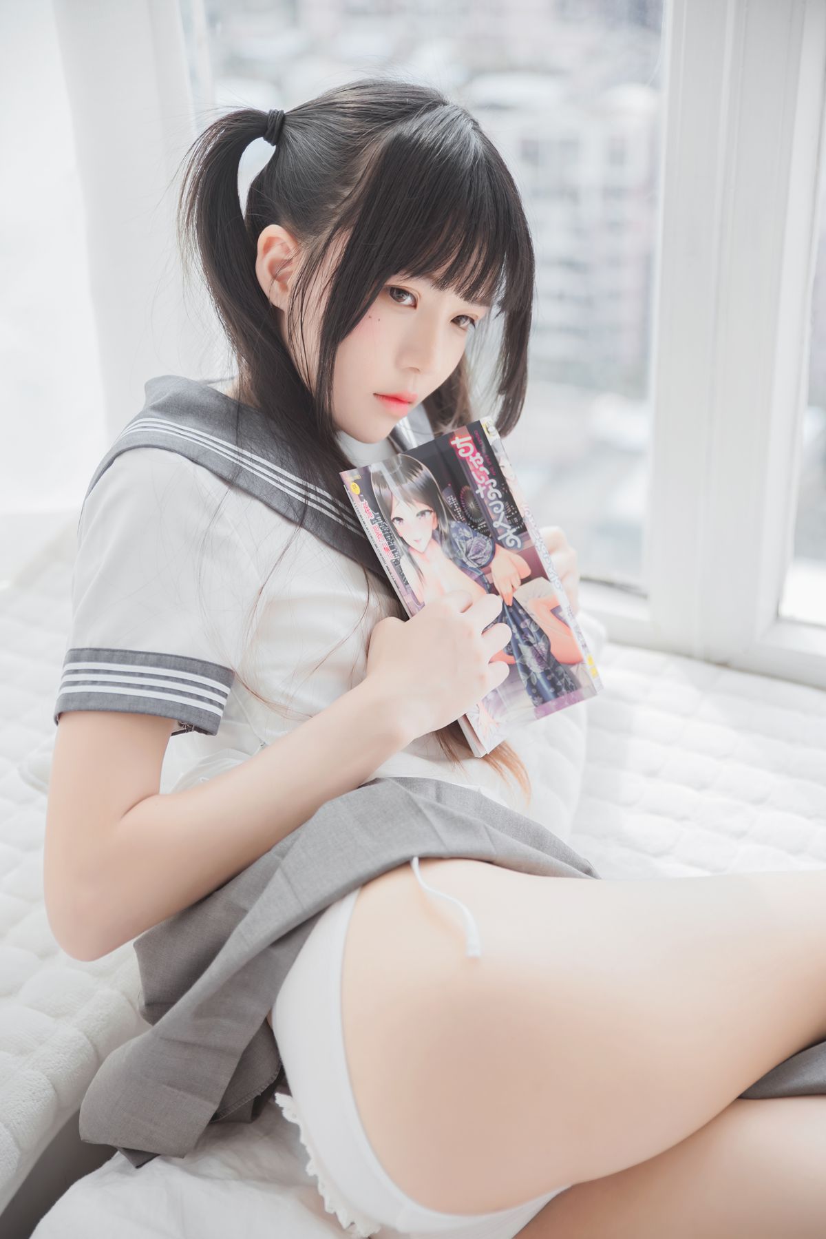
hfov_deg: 26.5
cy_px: 620
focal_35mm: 51
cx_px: 413
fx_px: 1754
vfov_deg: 38.9
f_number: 2.8
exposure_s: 1/160
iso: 125
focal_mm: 51
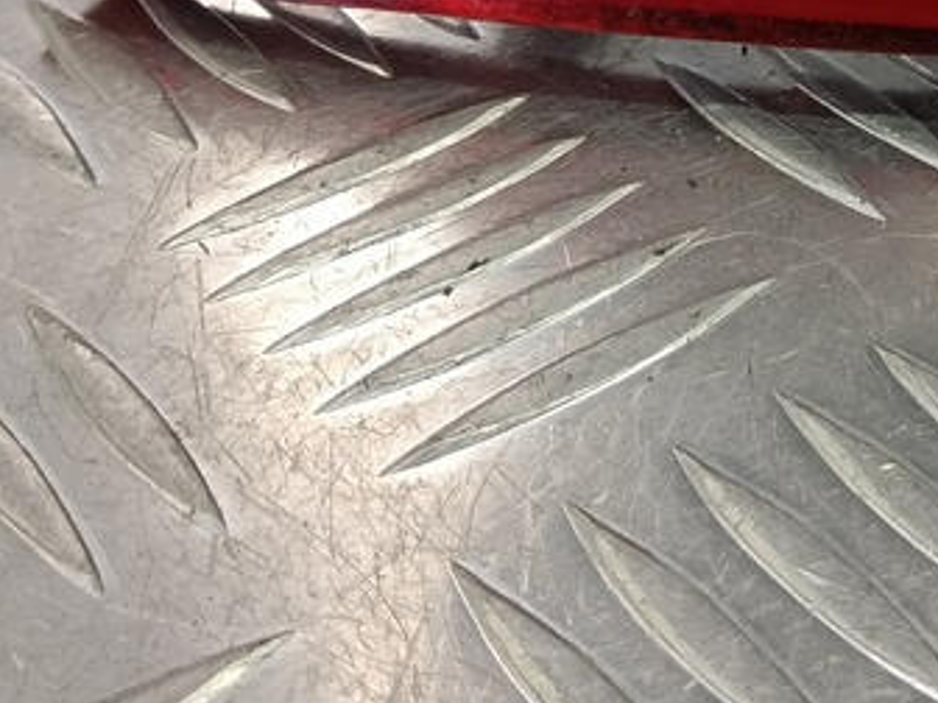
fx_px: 1897
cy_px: -206
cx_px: 1022
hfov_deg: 25.8
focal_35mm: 70
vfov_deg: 19.4
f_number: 1.6
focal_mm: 4.11
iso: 135
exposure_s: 1/50
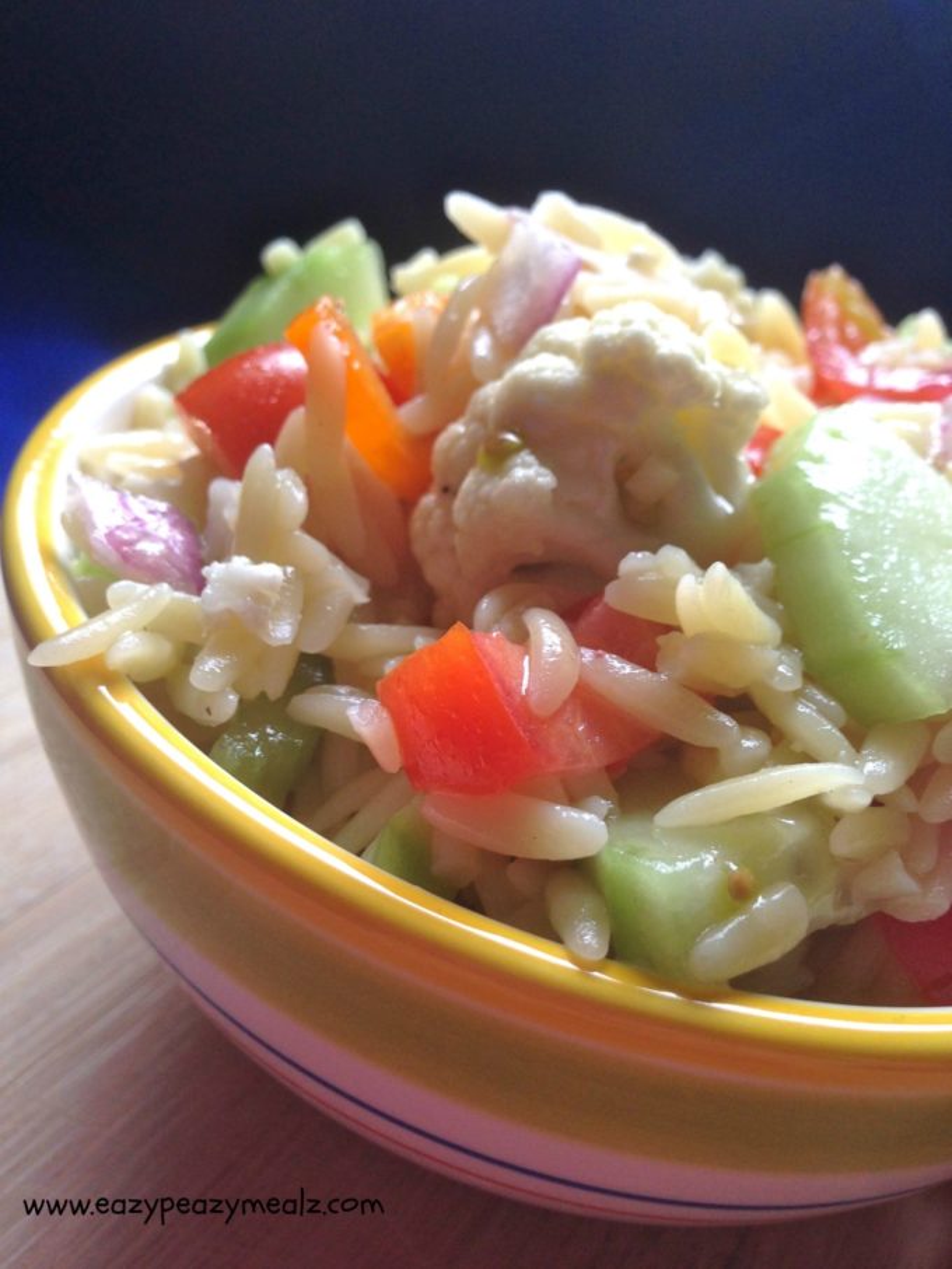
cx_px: 476
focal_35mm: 33
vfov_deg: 55.3
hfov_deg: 43.0
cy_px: 634
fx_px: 1210
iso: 64
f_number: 2.4
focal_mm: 4.12
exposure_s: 1/40
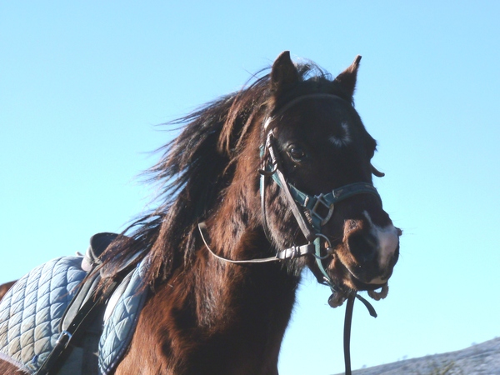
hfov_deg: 12.4
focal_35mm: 159
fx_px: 2297
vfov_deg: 9.3
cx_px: 250
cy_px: 188
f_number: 7.1
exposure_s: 1/500
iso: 125
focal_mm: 28.3
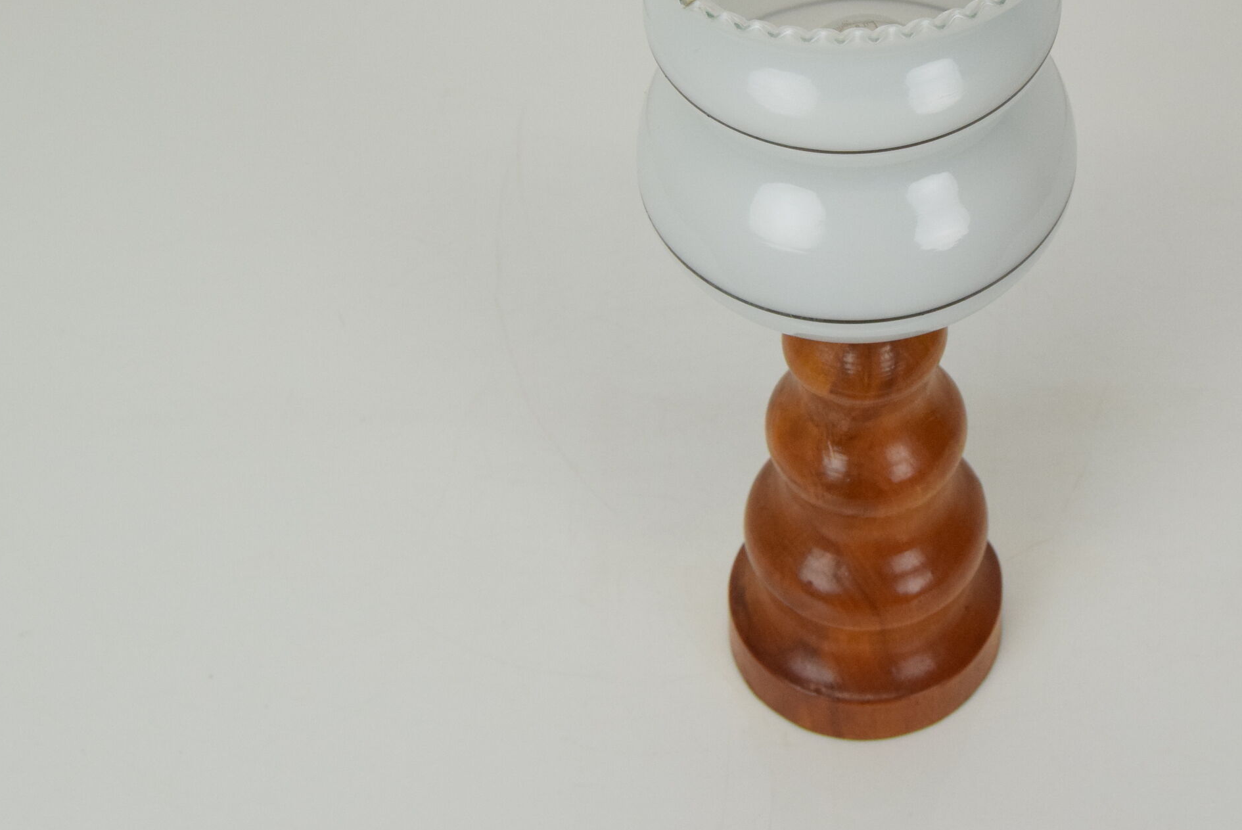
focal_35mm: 76
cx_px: 858
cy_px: 183
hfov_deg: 26.4
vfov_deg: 17.8
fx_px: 2624
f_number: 9
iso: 1600
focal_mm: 32
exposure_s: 1/320
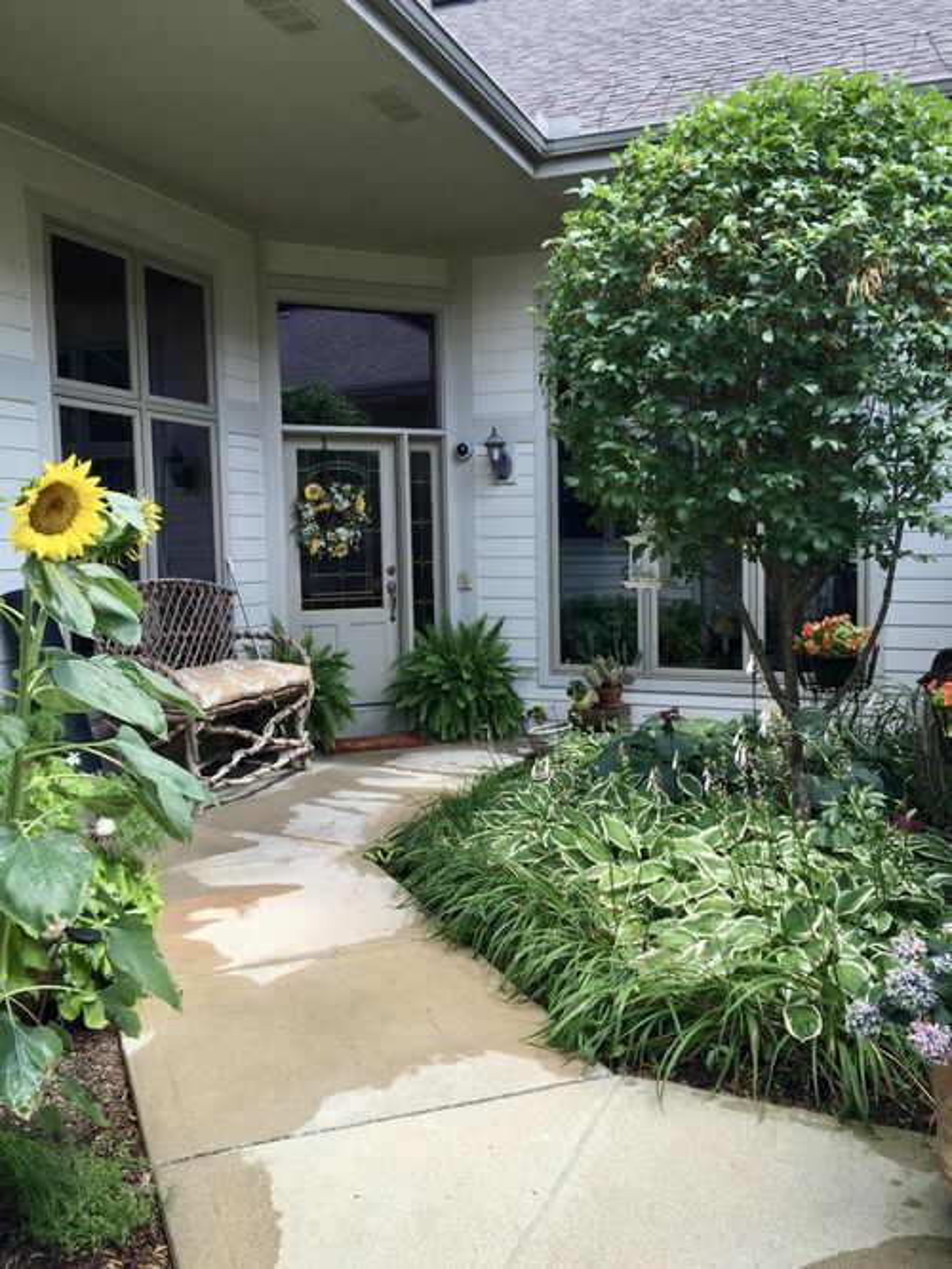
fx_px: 1064
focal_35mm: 29
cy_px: 634
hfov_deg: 48.2
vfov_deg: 61.7
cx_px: 476
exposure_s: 1/246
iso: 32
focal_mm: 4.15
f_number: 2.2
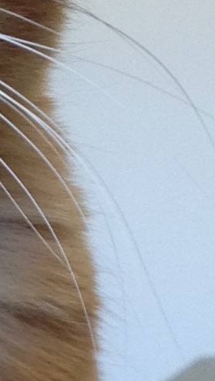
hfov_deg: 4.7
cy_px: 592
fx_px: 2572
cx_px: -263
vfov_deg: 8.3
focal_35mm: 254
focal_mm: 4.28
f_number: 2.4
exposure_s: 1/60
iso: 64
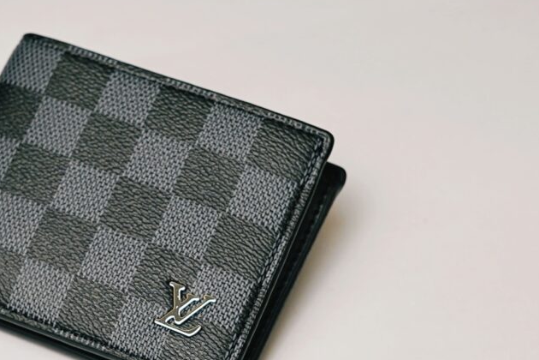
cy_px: 230
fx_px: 1826
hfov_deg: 16.7
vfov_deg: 11.2
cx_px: 107
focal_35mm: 122
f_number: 4
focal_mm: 50
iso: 500
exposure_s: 1/160
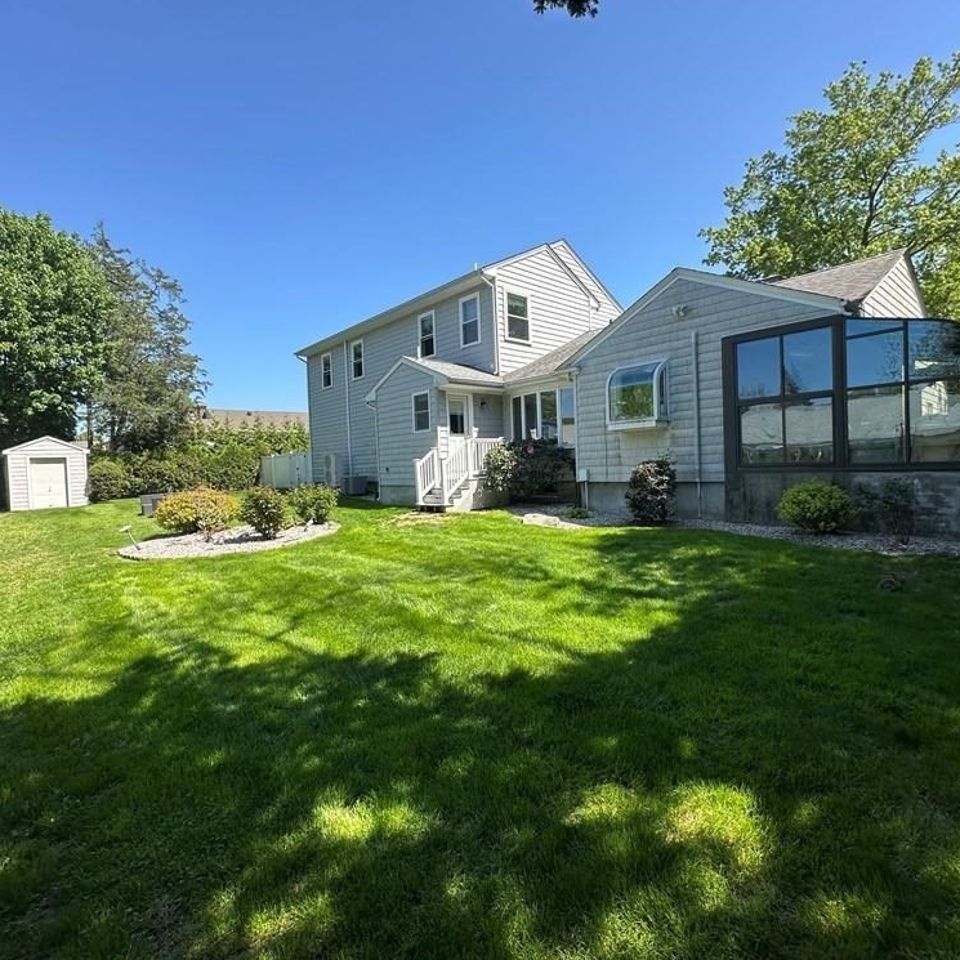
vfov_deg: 84.0
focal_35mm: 17
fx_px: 533
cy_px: 478
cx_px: 492
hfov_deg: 84.0
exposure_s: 1/940
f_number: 2.2
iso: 40
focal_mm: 2.22
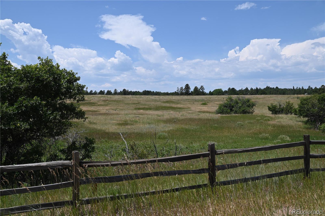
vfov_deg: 35.0
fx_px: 343
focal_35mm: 38
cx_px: 162
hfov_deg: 50.7
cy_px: 108
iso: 100
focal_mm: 38
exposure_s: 1/400
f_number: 7.1
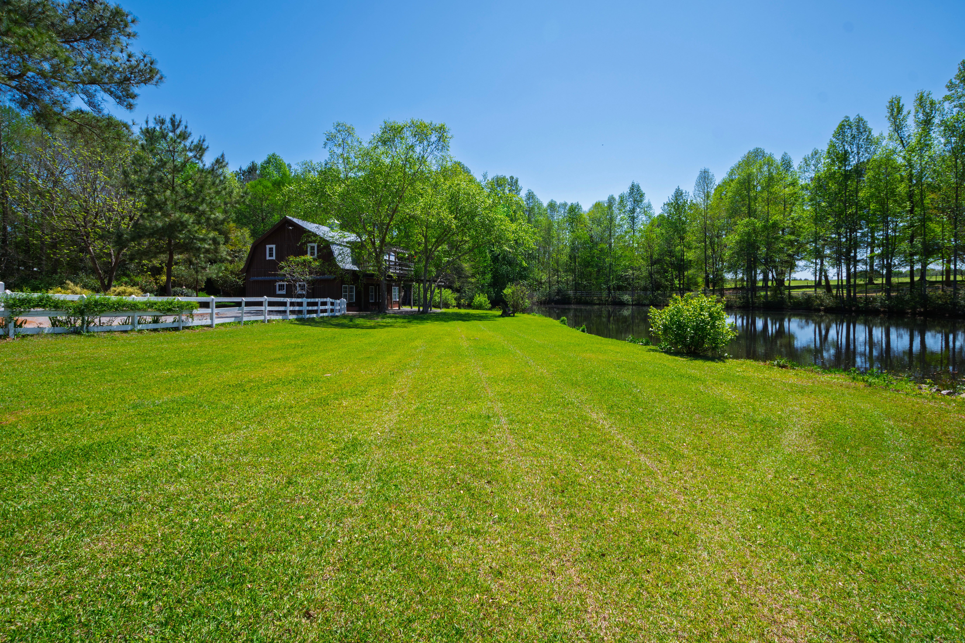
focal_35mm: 15
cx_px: 482
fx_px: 402
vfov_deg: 77.3
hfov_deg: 100.4
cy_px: 322
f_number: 8
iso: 100
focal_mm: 10
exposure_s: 1/125
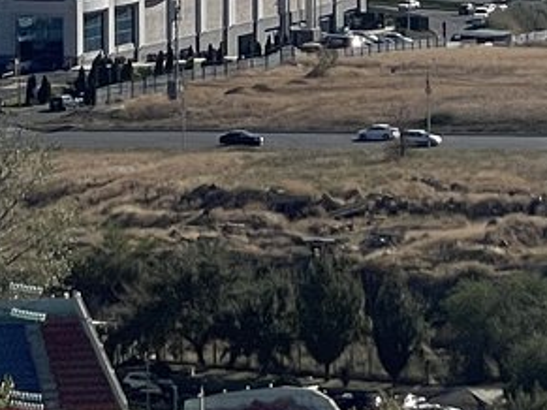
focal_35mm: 286
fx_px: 4517
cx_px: 560
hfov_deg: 6.9
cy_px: -528
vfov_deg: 5.1
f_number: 2
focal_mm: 6
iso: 25
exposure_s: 1/3690
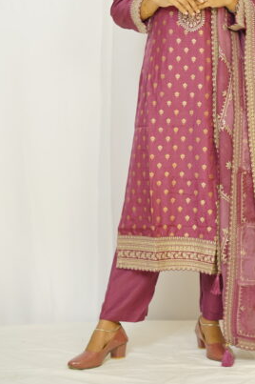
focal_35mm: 133
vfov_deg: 15.4
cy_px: 111
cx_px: 182
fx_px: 1415
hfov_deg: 10.3
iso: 250
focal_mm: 85
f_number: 2.5
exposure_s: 1/160
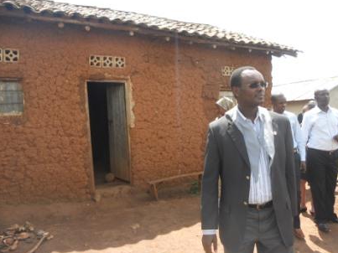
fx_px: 293
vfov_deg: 46.8
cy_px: 124
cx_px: 185
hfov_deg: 59.9
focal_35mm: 30
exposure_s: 1/250
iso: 80
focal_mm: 4.9
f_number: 3.2
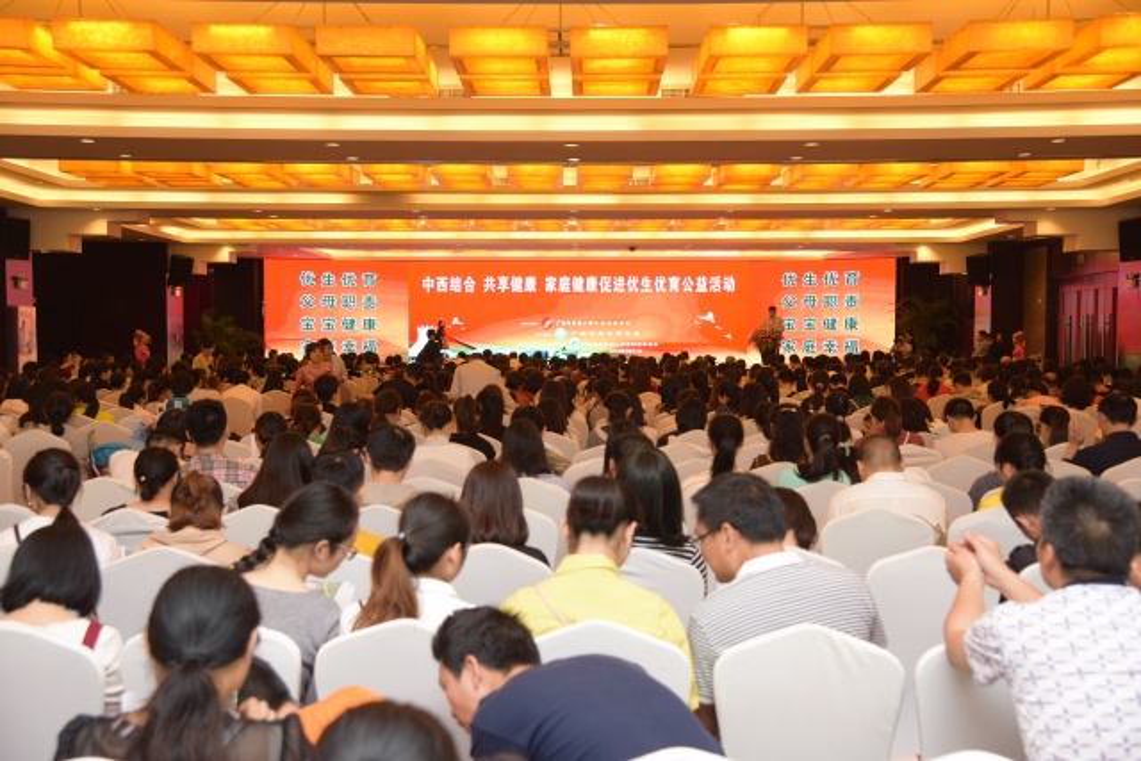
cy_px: 380
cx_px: 570
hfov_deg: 48.4
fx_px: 1268
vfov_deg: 33.4
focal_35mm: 40
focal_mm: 40
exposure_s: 1/160
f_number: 4.5
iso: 1000
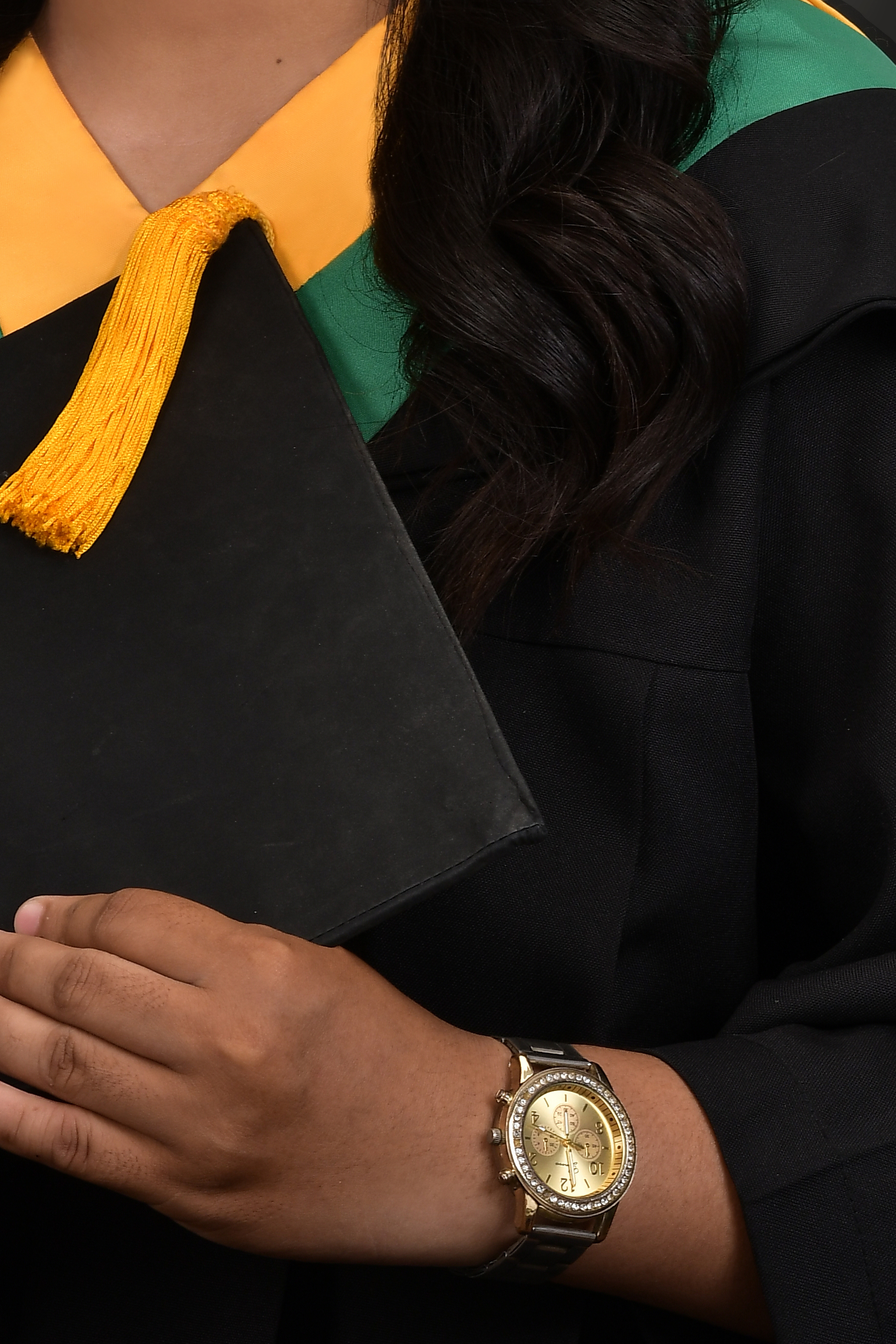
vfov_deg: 7.6
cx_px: 218
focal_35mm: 269
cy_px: 42
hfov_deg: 5.1
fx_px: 10041
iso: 160
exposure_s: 1/125
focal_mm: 85
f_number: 11
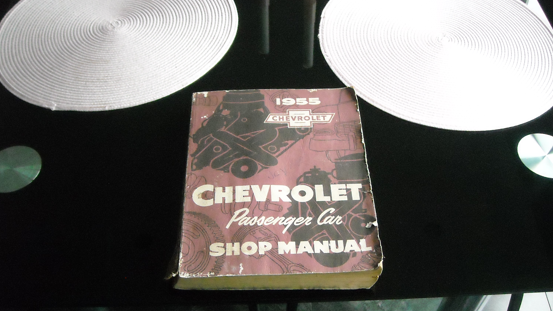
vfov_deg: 30.3
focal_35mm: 39
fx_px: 572
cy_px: 192
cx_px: 272
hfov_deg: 51.6
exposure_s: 1/135
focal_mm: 5.7
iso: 800
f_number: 2.8
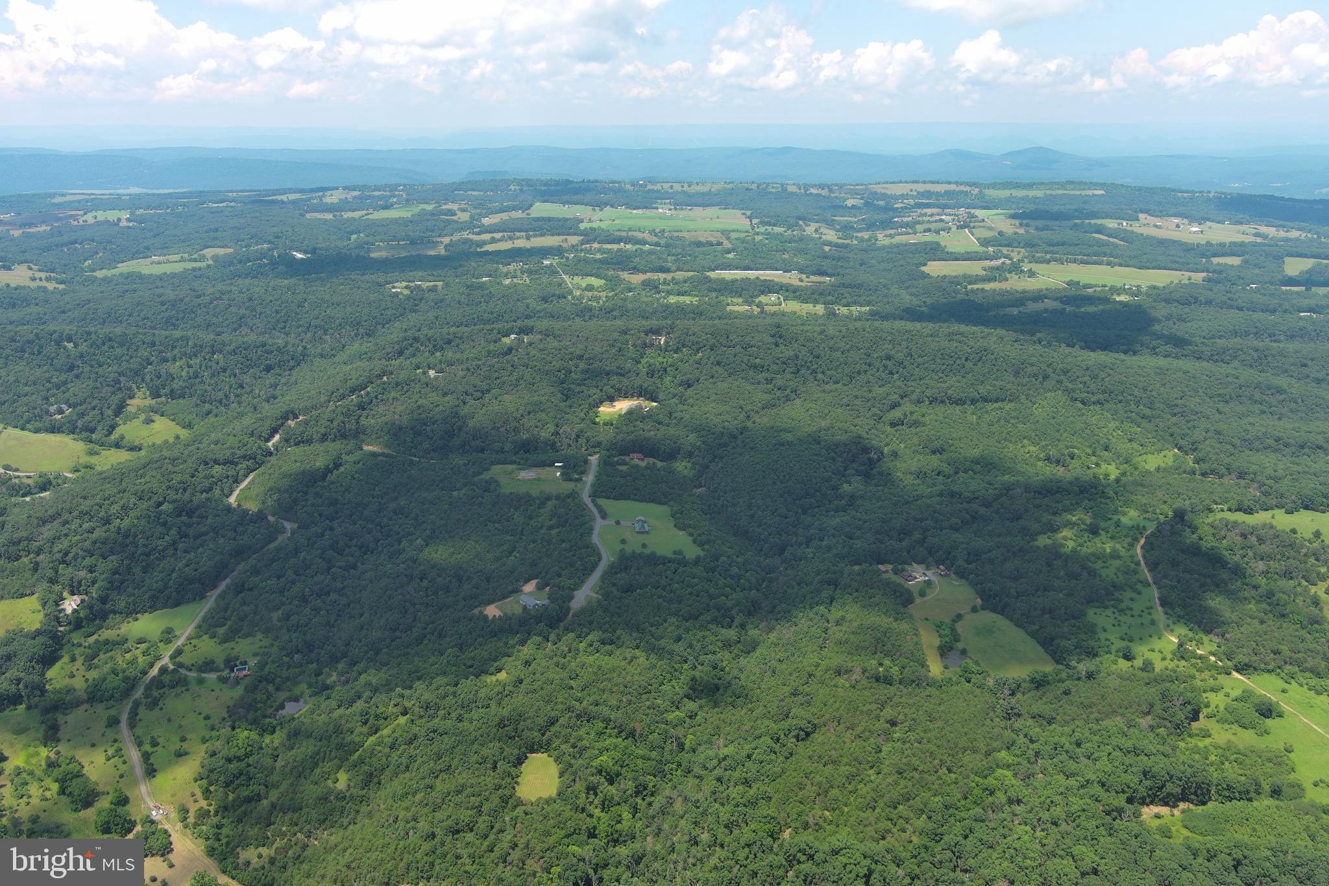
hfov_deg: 63.7
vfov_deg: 45.0
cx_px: 664
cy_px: 443
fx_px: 1070
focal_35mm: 29
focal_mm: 10.57
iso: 100
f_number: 2.8
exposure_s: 1/814
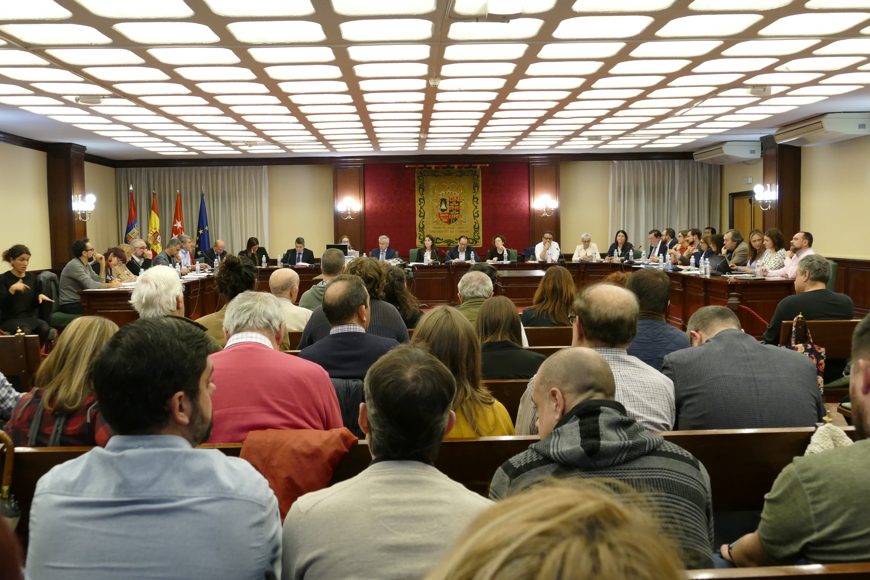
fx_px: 870
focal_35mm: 36
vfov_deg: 36.9
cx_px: 435
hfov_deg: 53.1
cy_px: 290
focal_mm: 13.16
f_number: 4
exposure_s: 1/40
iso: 800
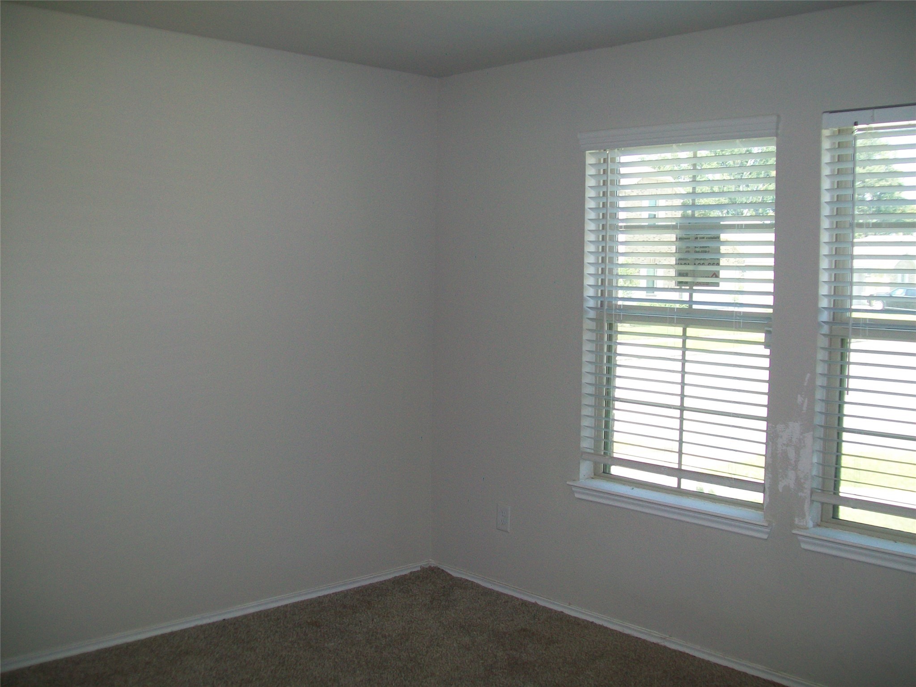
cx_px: 458
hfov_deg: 51.4
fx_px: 953
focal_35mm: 36
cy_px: 344
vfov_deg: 39.7
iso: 64
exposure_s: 1/100
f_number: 2.7
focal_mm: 6
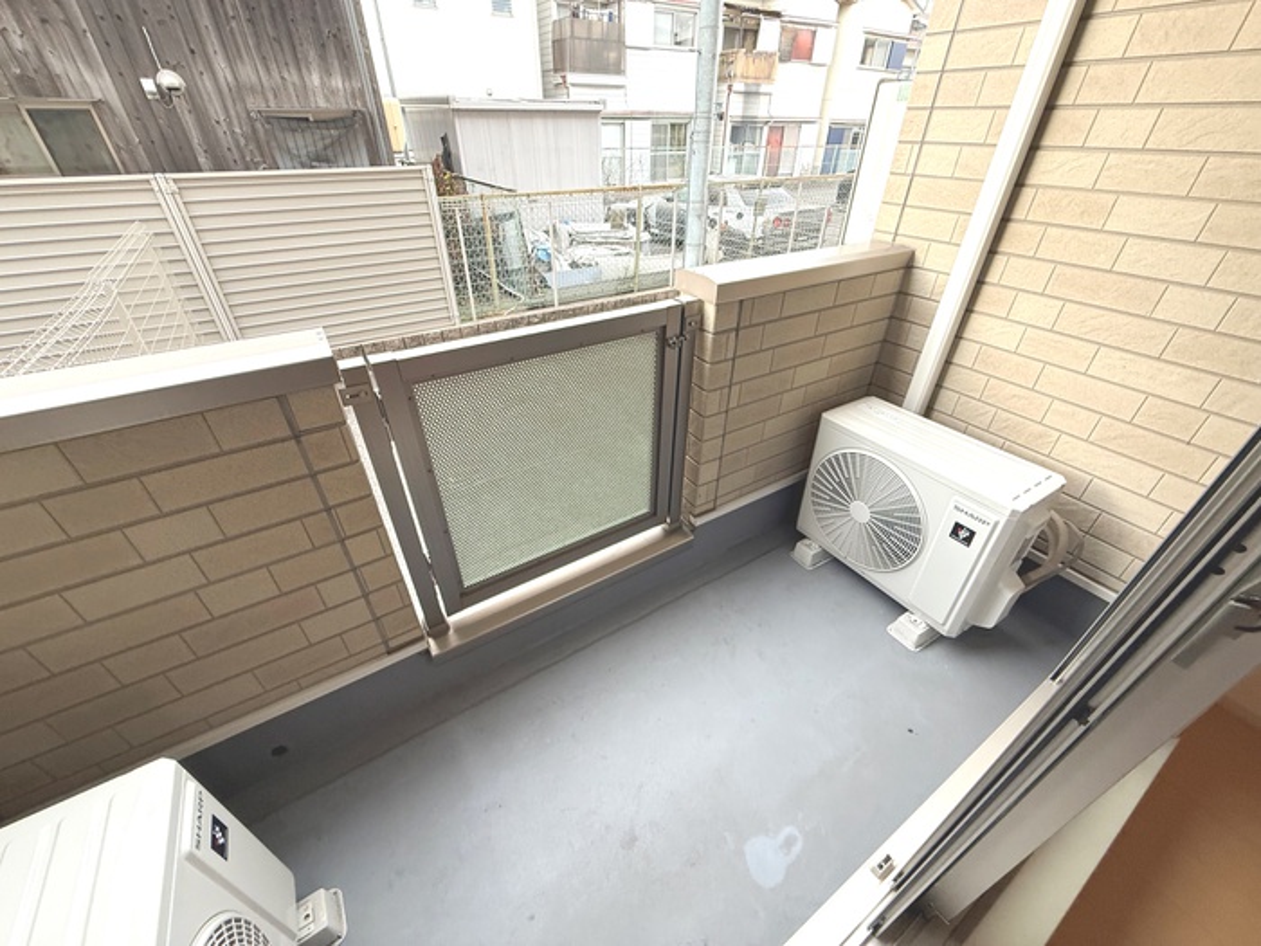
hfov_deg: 102.1
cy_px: 473
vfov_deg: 85.7
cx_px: 630
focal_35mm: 14
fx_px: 510
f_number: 2.2
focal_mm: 2.22
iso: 250
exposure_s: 1/99
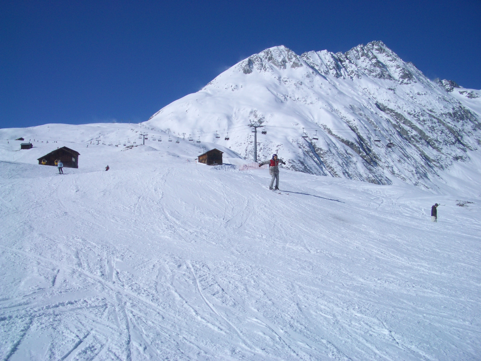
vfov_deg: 40.7
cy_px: 180
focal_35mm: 35
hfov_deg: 52.6
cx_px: 240
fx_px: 486
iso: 50
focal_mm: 5.8
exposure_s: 1/2000
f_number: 4.3
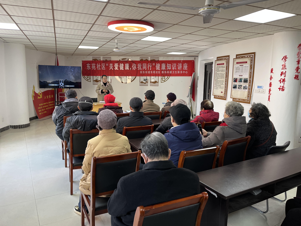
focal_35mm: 26
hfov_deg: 67.3
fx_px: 226
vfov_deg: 53.1
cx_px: 150
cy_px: 113
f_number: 1.6
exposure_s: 1/100
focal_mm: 5.1
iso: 100
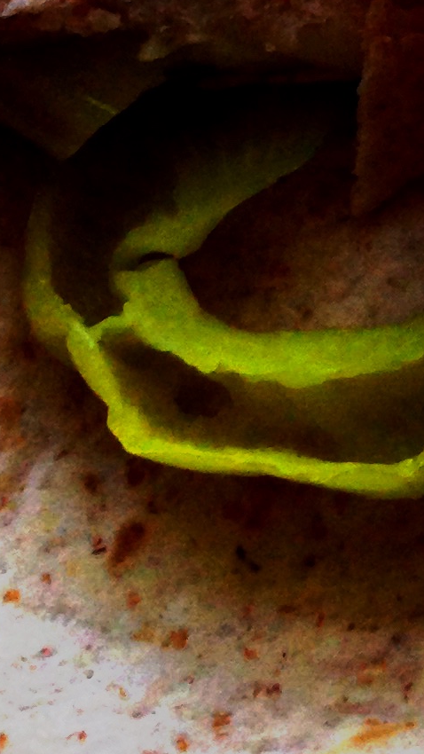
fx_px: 2759
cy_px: -509
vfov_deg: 14.1
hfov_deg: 8.1
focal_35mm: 138
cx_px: 1046
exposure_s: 1/40
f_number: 2.4
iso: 64
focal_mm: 4.12
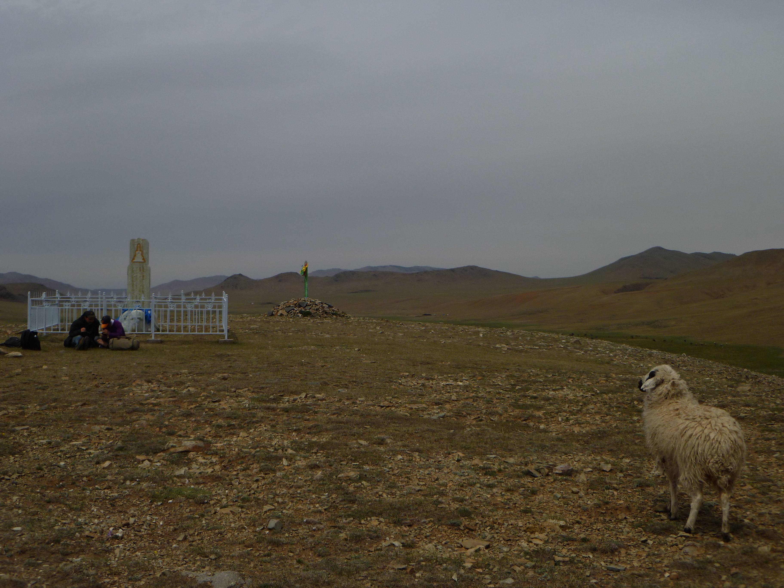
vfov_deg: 32.9
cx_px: 392
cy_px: 294
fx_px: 997
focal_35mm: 44
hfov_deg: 42.9
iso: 80
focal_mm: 7.9
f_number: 11
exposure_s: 1/250
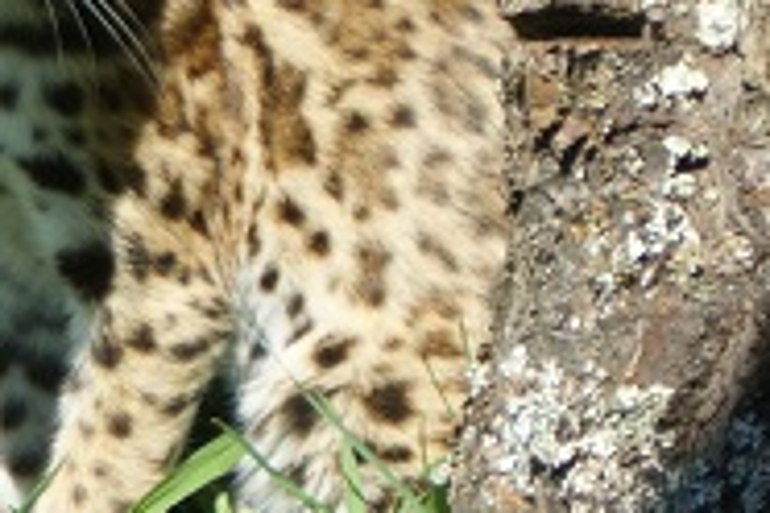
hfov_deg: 4.0
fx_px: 11036
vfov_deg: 2.7
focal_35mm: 516
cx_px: -646
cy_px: 58
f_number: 8
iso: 100
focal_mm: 80
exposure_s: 1/160
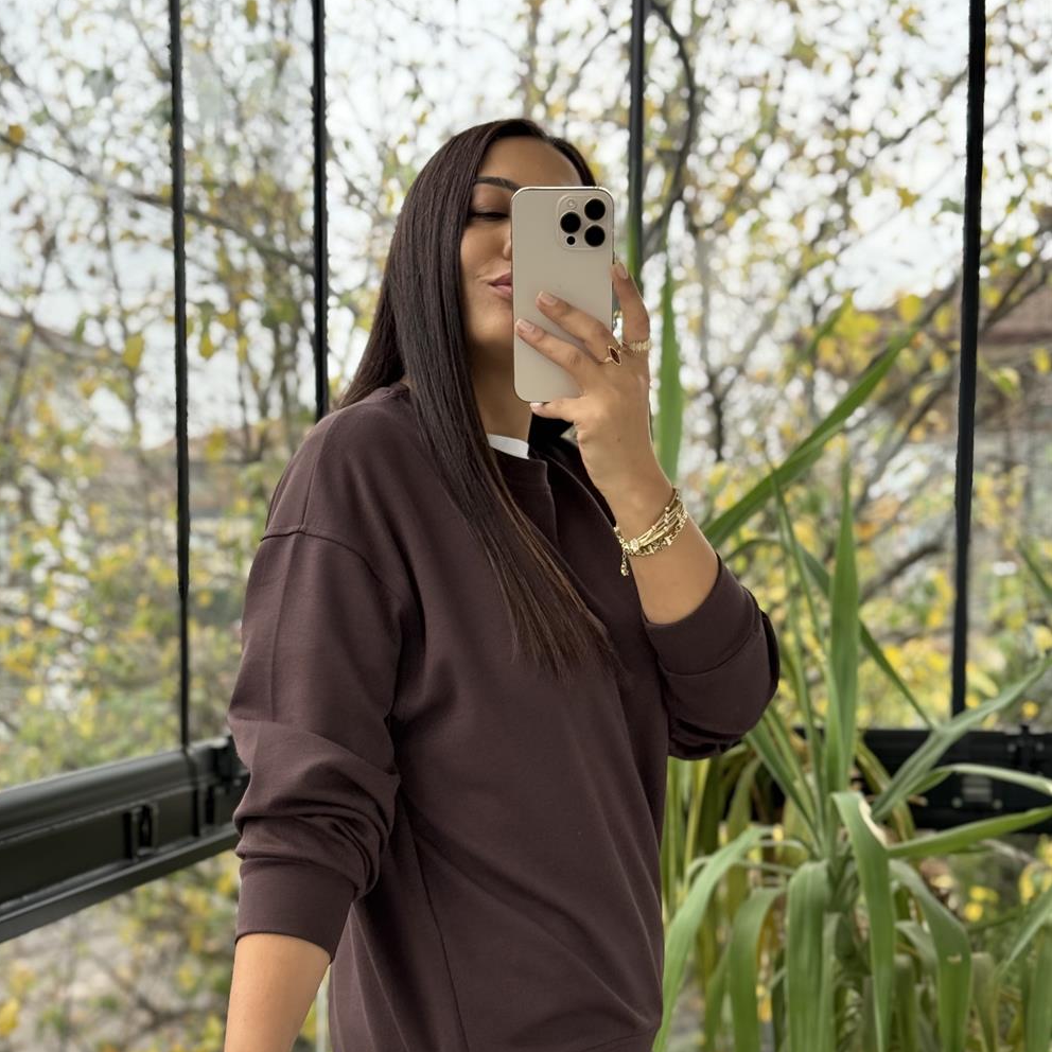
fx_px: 1960
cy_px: 699
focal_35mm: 57
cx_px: 523
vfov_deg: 29.8
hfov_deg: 30.0
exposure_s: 1/242
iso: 125
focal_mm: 6.76
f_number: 1.78
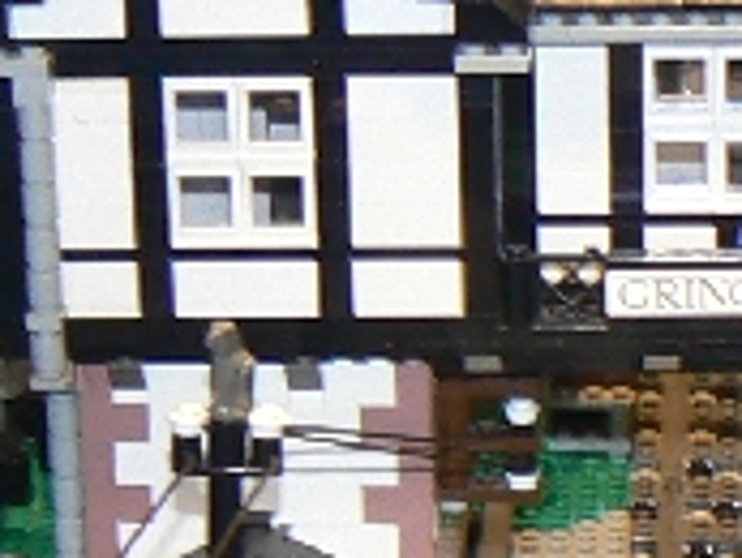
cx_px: 579
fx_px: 4569
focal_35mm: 213
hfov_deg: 9.3
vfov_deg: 6.7
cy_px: 1155
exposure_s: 1/30
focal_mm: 6
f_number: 2.8
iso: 100
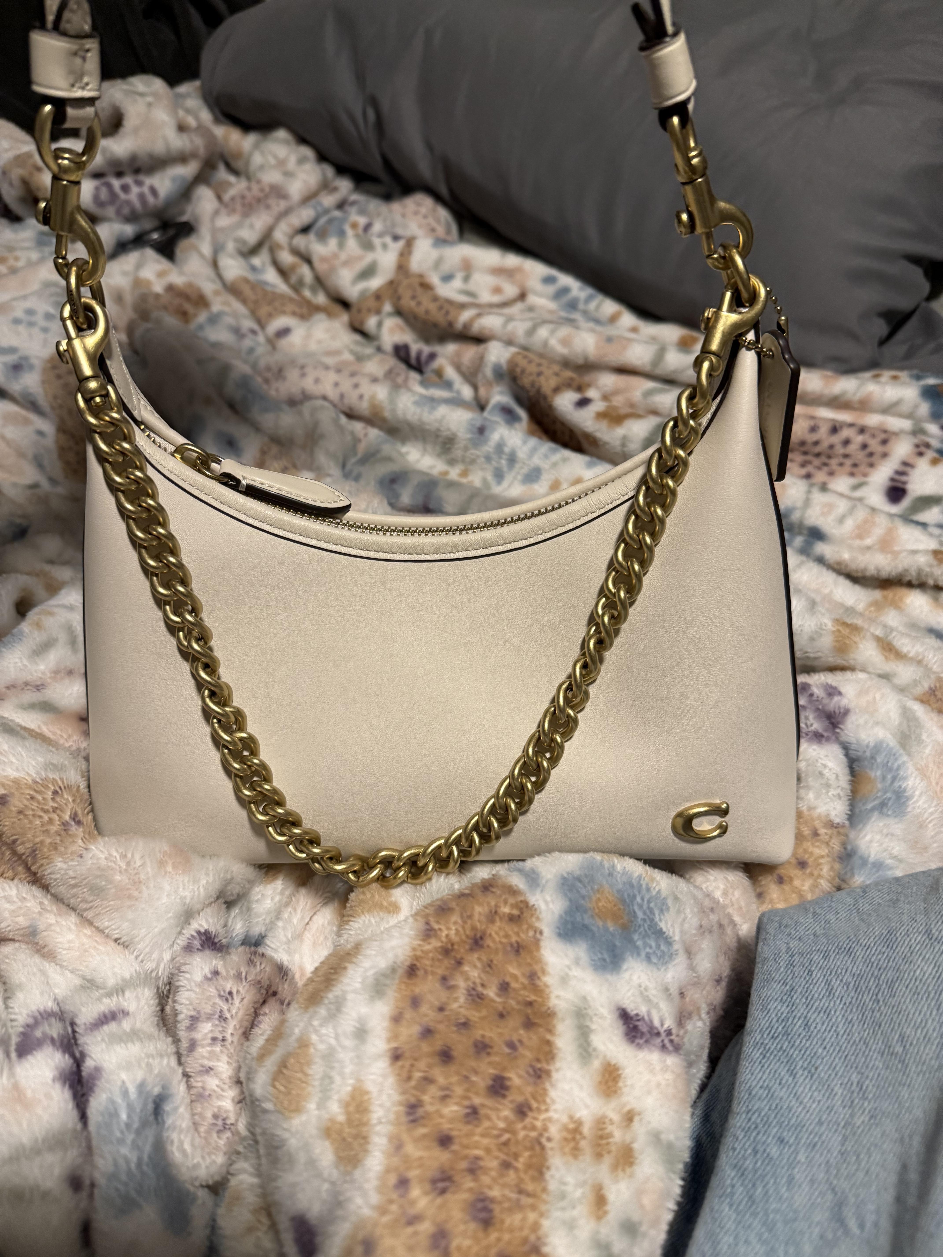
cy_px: 628
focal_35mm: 24
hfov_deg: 56.8
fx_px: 872
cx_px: 472
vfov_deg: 71.6
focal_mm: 6.76
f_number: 1.78
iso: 250
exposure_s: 1/60
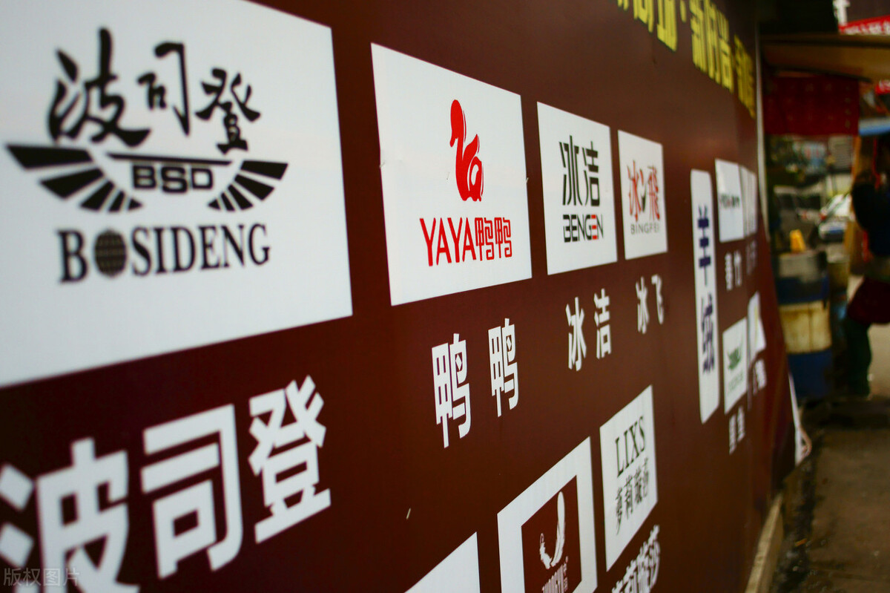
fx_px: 1038
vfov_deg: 31.9
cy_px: 296
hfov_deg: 46.4
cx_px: 445
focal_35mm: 42
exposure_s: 1/160
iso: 200
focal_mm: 28
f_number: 2.8
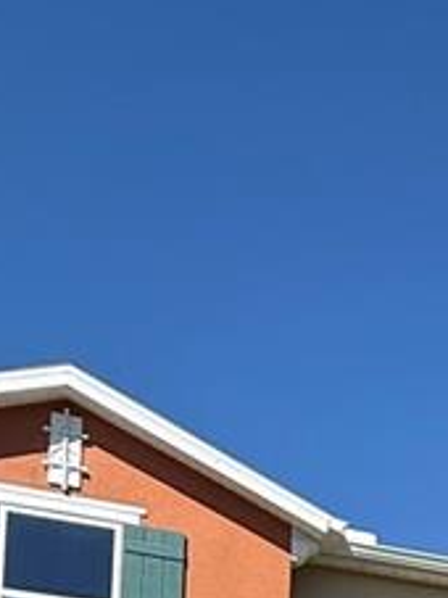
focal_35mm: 74
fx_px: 1278
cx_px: 833
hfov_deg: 16.3
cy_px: 935
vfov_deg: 21.4
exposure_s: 1/2717
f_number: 2.2
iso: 50
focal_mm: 2.22
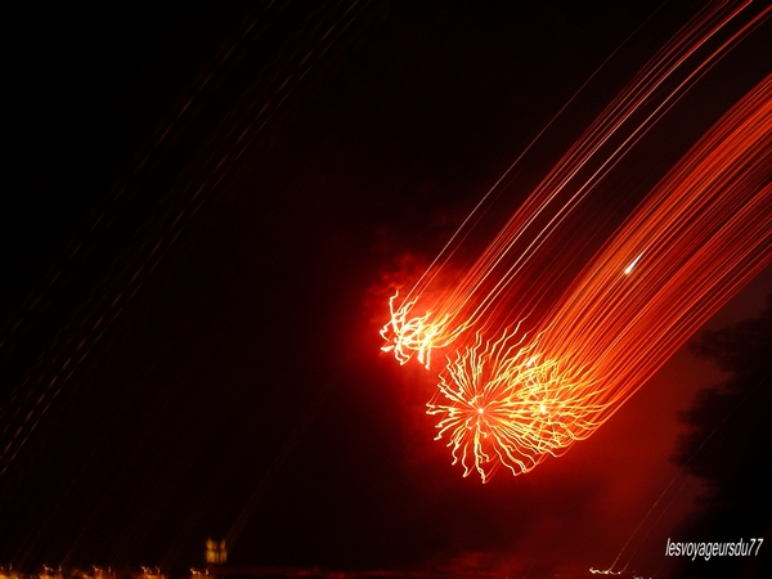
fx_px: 825
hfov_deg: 50.1
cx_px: 386
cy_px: 290
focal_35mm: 37
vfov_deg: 38.7
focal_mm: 5.7
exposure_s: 4
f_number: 2.8
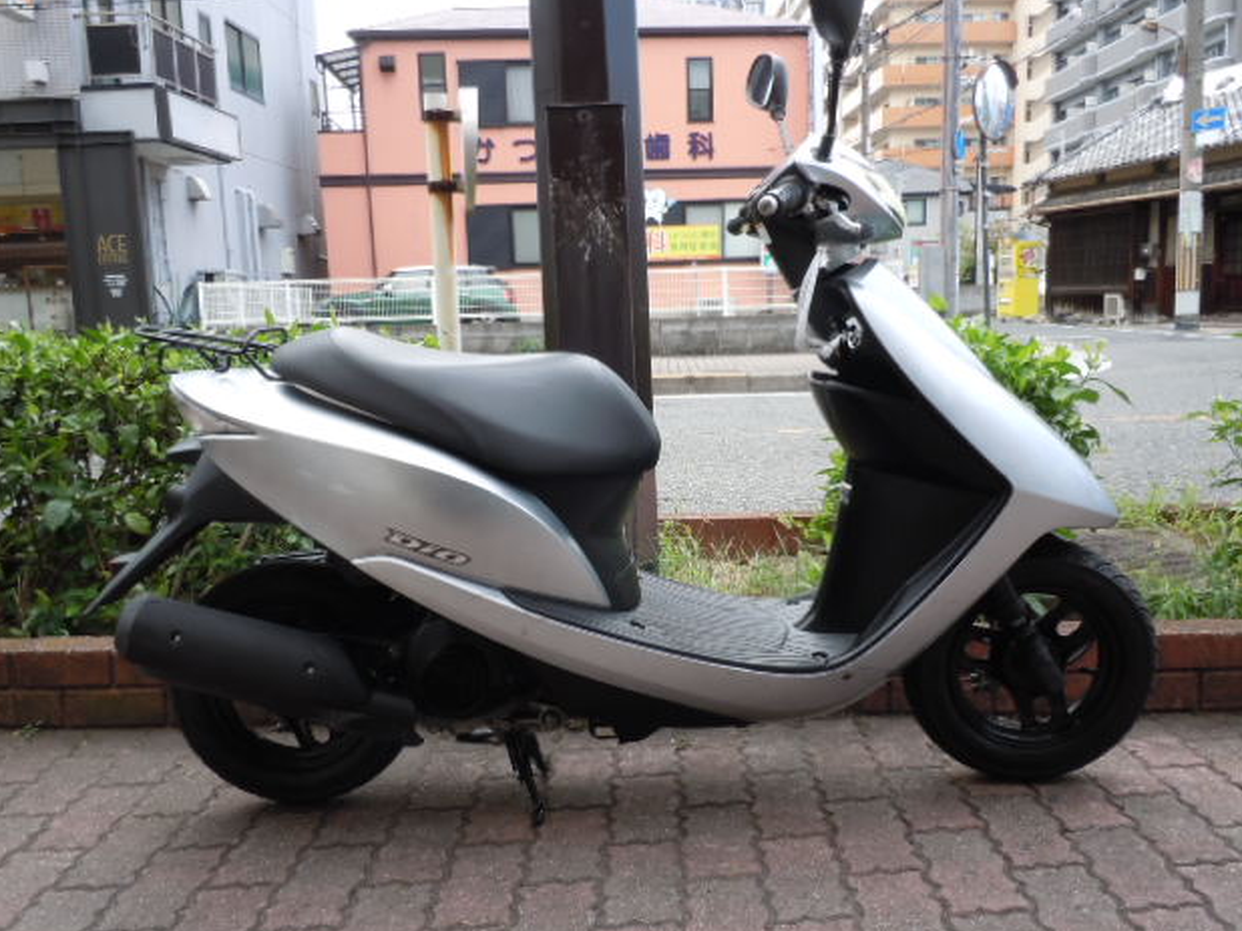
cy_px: 475
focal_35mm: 29
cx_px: 633
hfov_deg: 61.7
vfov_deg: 48.2
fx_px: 1040
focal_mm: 5
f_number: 3.7
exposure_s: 1/160
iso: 100
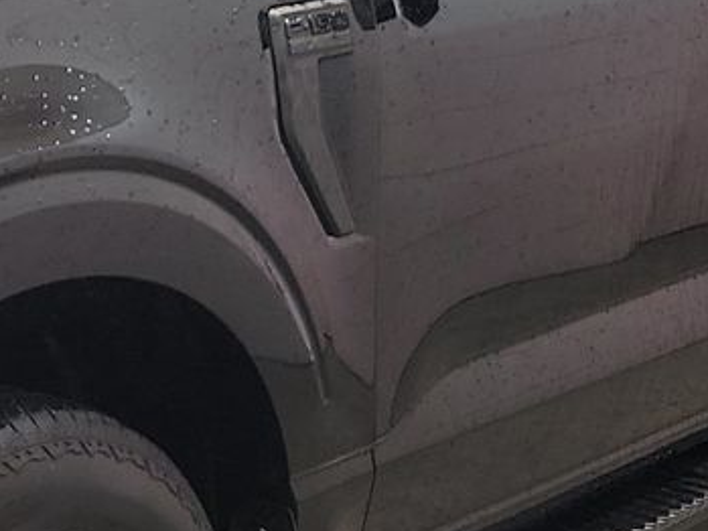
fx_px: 2251
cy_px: 395
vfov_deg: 13.4
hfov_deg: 16.9
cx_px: -199
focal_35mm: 110
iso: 210
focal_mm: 6.7
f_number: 1.8
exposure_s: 1/59
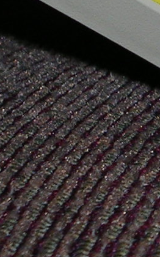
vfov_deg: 8.8
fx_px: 1663
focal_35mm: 238
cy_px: 35
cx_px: 335
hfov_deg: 5.4
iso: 50
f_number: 3
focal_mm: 7.1
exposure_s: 1/60.1
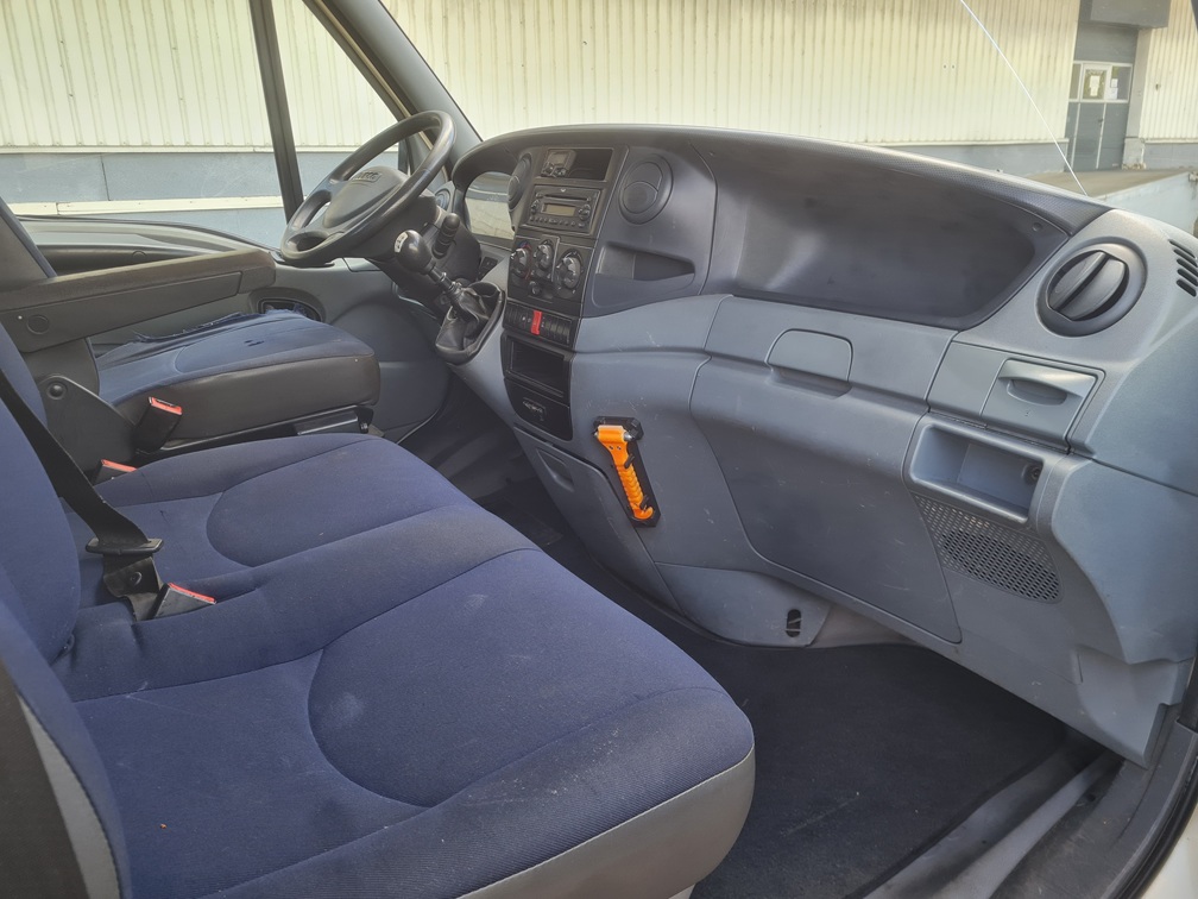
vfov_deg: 53.1
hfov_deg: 67.3
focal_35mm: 26
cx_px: 599
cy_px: 450
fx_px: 900
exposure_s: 1/116
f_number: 1.8
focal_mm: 5.4
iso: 50
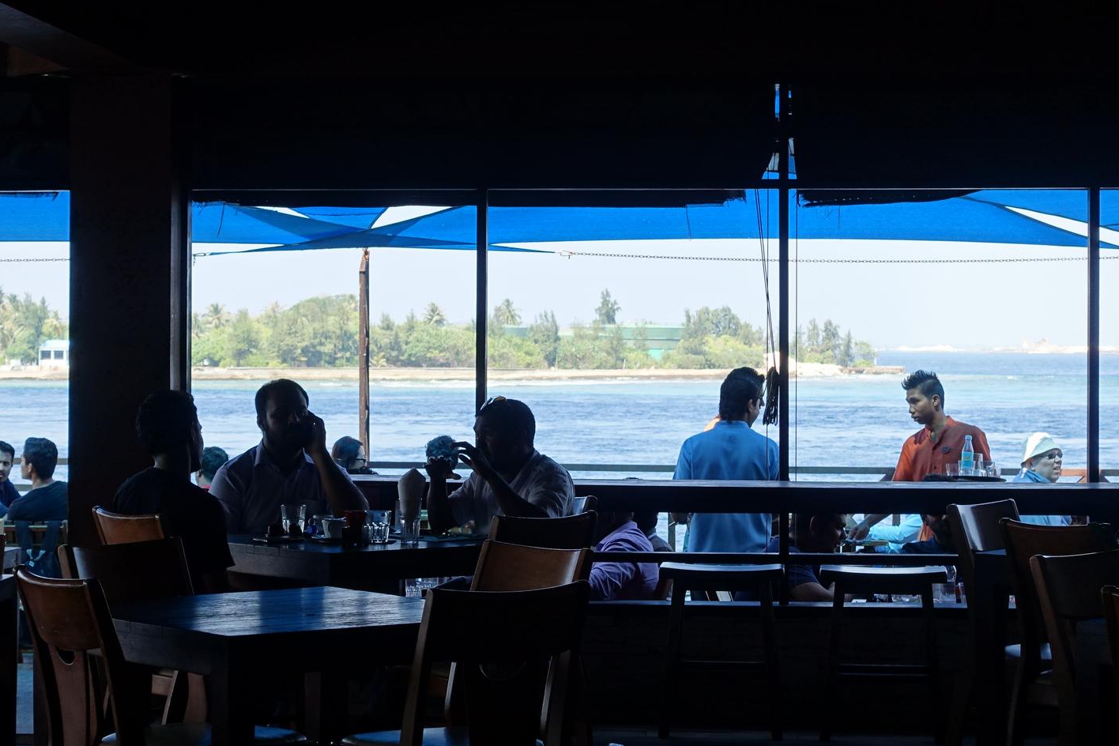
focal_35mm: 89
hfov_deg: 22.9
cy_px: 325
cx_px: 505
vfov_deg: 15.4
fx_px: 2766
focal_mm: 25.61
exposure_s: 1/160
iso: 125
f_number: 4
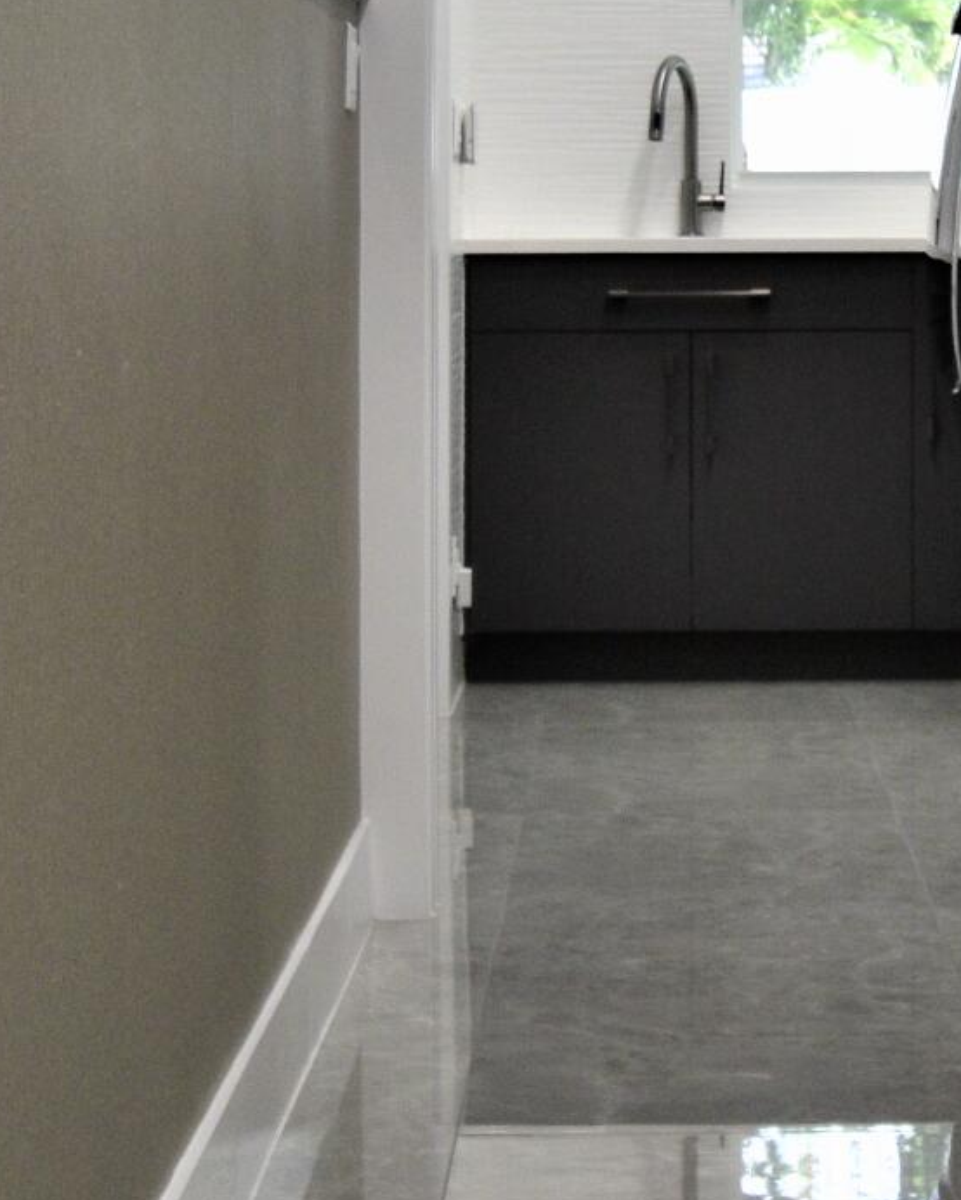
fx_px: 4335
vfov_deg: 15.6
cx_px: 777
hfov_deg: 12.6
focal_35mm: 122
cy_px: 114
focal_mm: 20
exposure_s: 1/40
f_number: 7.1
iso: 400
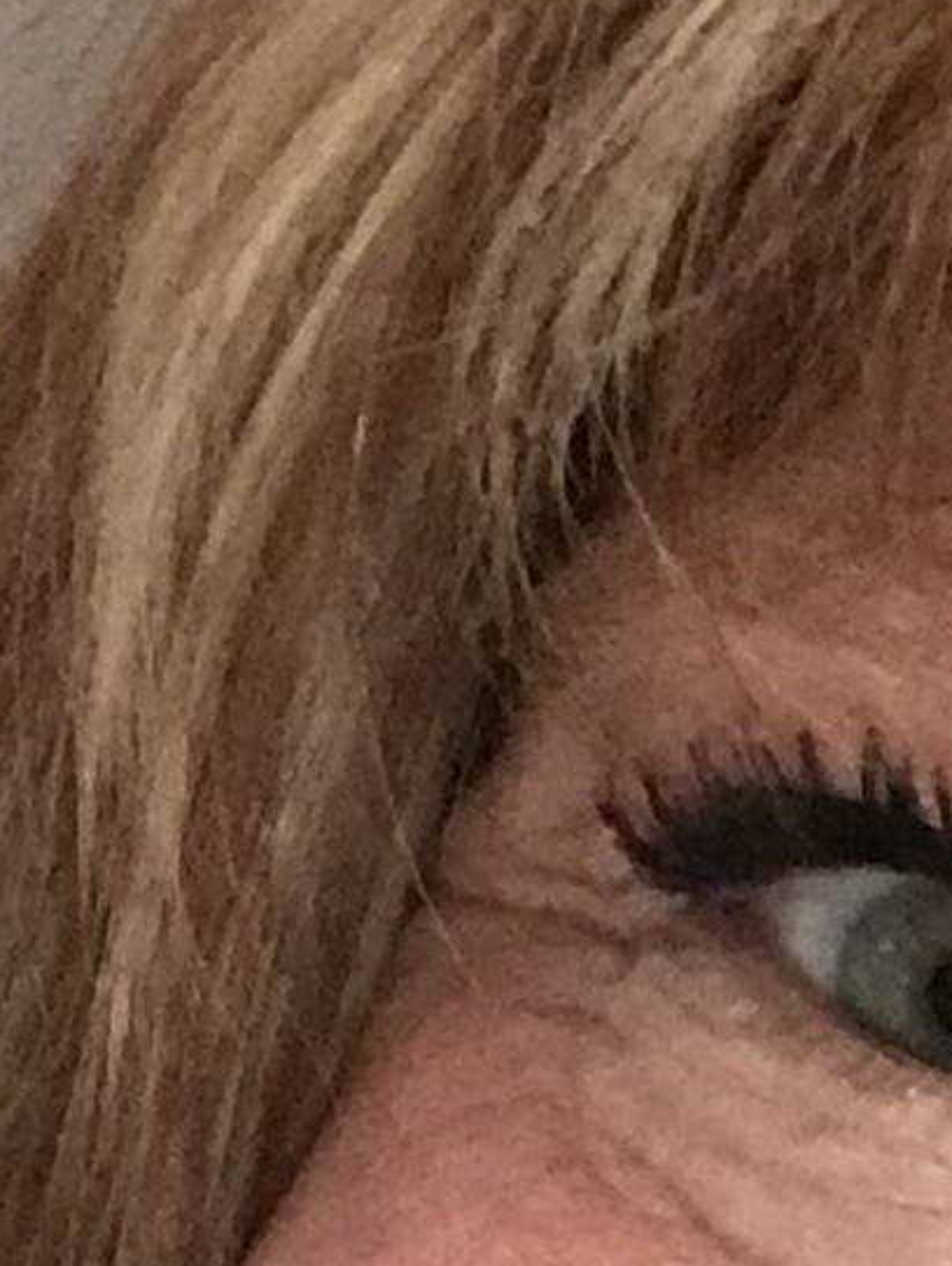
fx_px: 6666
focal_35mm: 182
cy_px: 1704
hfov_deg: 8.0
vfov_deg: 10.6
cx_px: 1454
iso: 250
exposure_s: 1/20
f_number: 2.2
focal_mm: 2.87
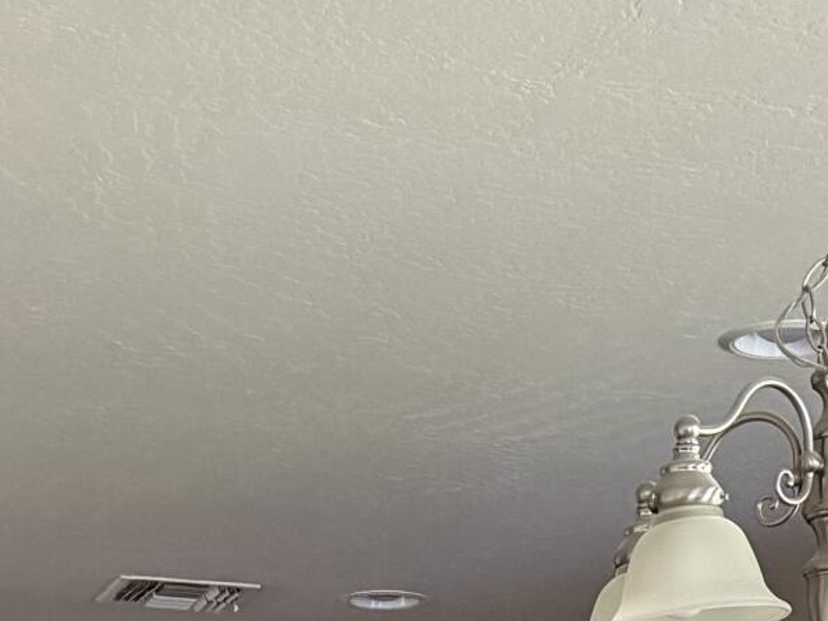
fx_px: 2894
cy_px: 1434
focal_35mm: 121
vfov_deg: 10.7
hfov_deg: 16.3
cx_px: 306
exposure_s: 1/60
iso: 400
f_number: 1.78
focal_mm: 6.76
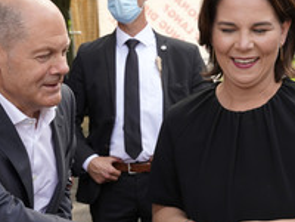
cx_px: 142
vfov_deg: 16.6
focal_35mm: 89
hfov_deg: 22.0
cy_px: 147
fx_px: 758
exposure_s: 1/200
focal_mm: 41
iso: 250
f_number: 6.3
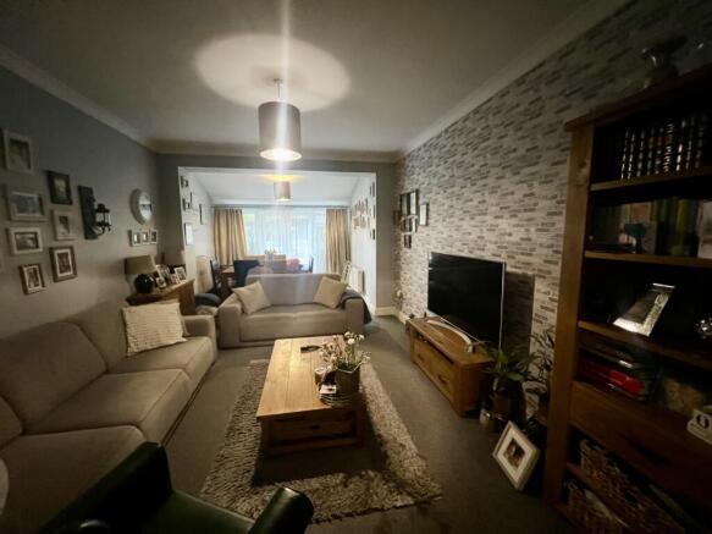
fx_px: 267
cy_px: 267
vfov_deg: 89.9
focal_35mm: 13
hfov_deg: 106.2
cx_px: 356
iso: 800
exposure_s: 1/34
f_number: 1.8
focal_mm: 1.57
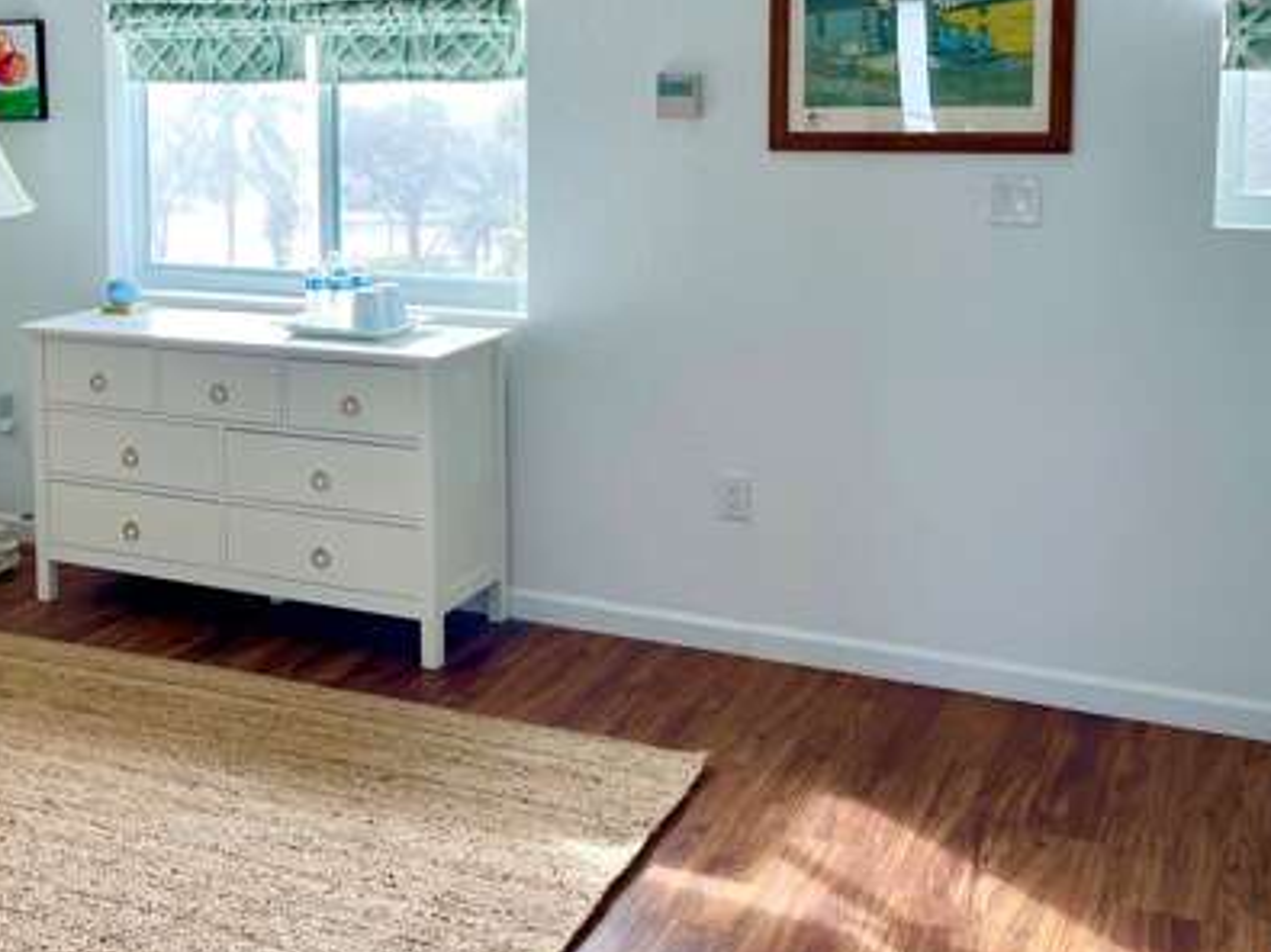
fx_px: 1652
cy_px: 225
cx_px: 391
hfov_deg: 41.4
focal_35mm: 45
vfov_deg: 31.5
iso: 32
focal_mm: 4.2
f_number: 1.6
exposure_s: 1/120
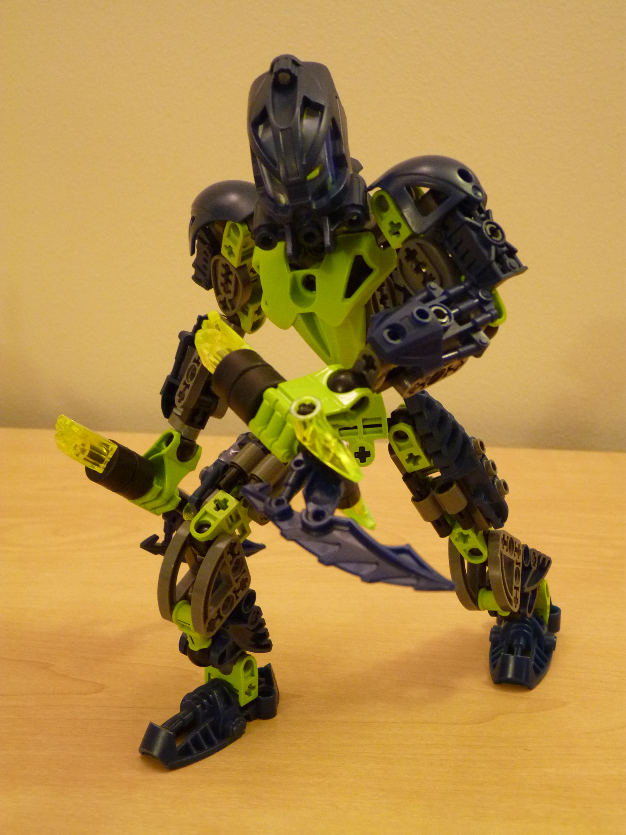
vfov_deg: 41.2
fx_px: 1109
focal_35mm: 46
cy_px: 418
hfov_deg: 31.5
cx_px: 313
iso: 400
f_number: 3.2
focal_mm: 8.2
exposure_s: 1/13
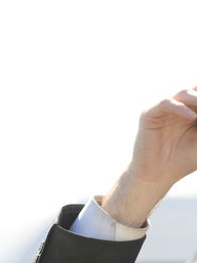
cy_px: 129
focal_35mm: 472
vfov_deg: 4.2
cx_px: 395
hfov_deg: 3.1
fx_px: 3591
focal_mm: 90
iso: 100
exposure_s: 1/320
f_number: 5
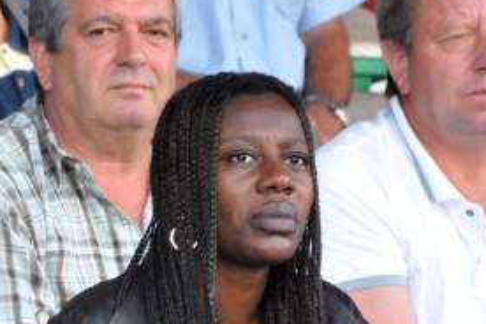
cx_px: -120
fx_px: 8720
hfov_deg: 3.2
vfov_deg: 2.1
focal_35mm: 646
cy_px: 300
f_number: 11
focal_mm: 170
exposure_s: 1/250
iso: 3200
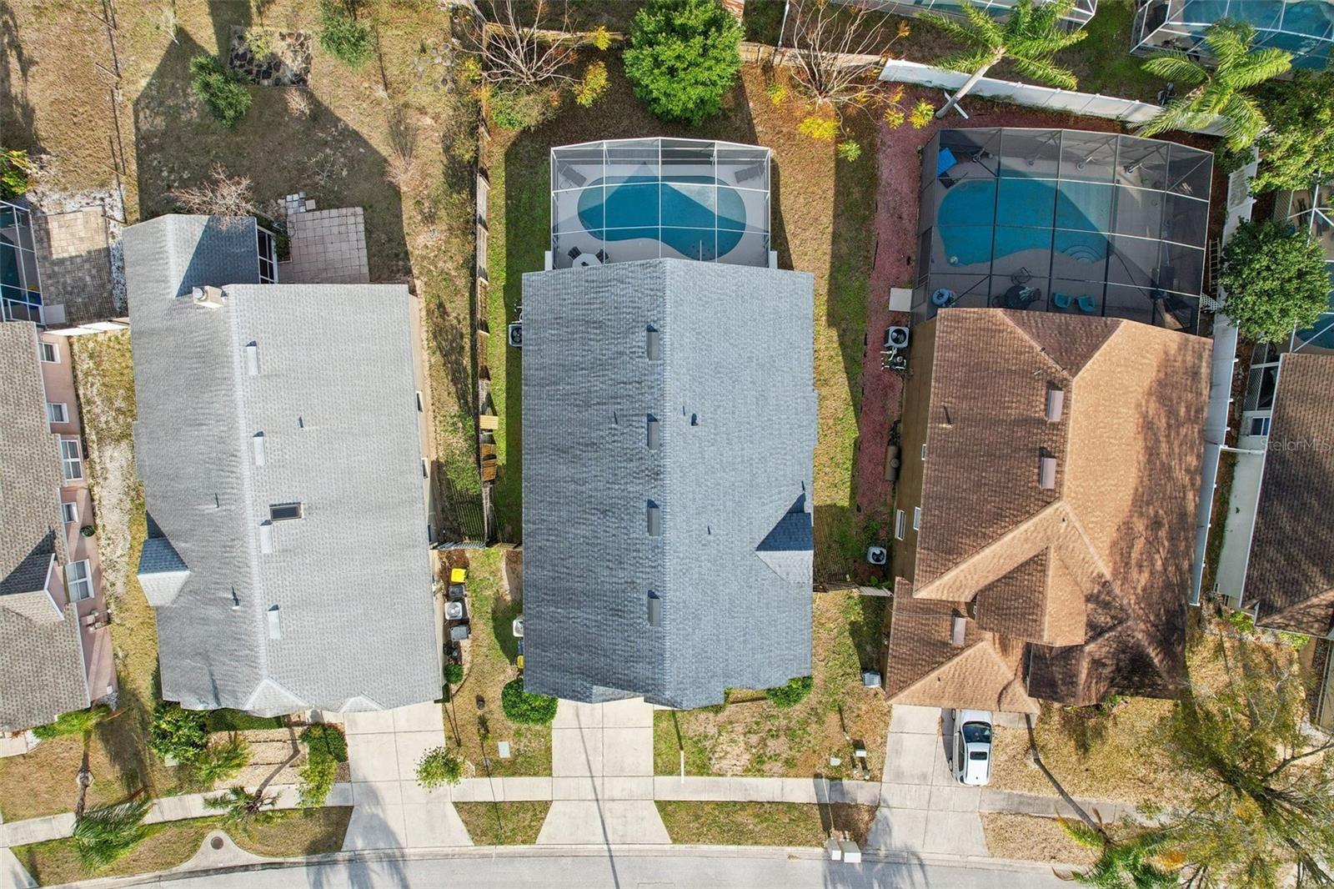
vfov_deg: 57.2
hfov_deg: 78.6
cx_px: 667
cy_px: 444
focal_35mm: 22
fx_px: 815
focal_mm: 8.4
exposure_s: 1/1000
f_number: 2.8
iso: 140
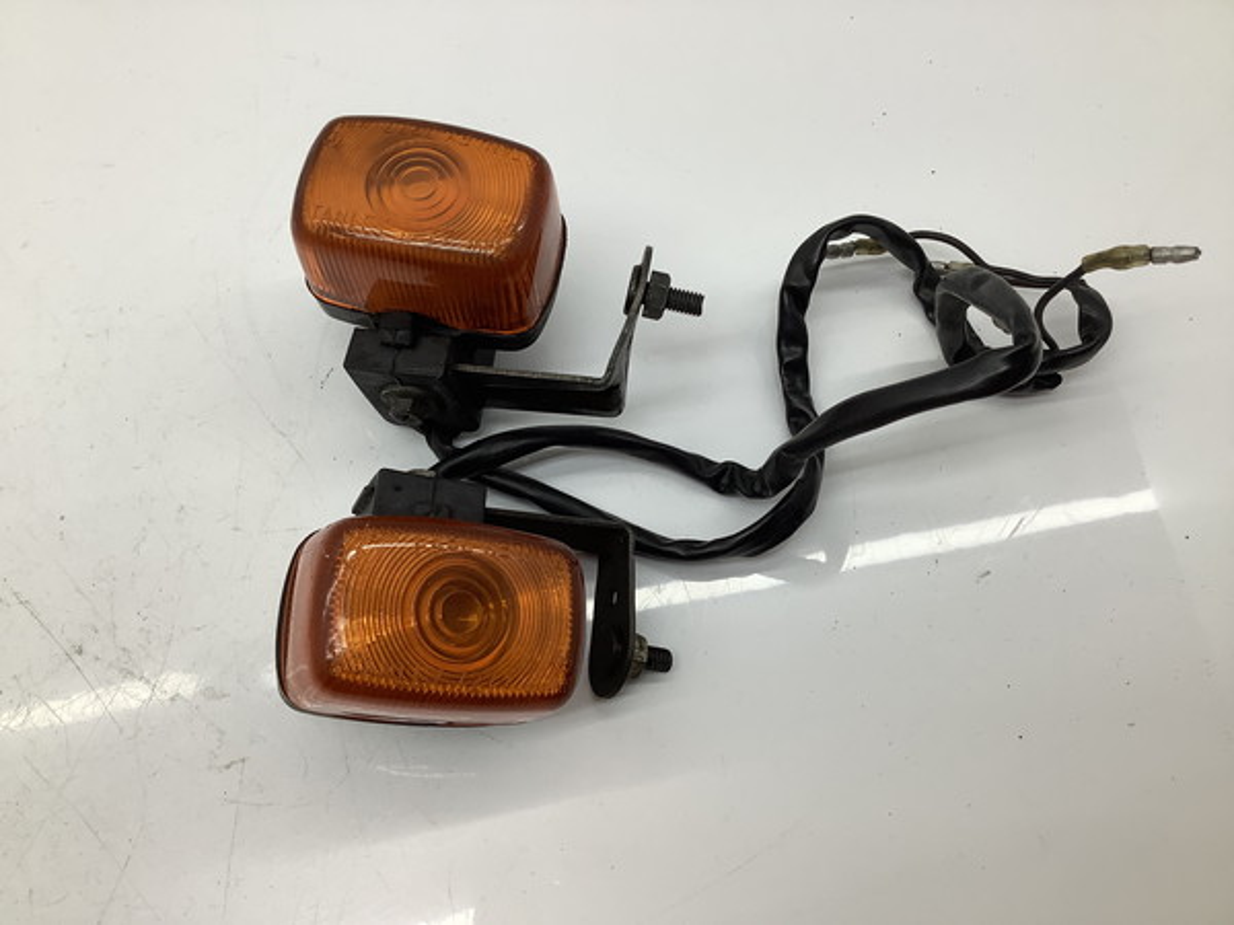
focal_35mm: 31
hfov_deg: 58.4
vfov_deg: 45.4
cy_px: 462
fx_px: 1105
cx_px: 617
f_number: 2.4
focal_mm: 3.3
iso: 40
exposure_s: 1/120
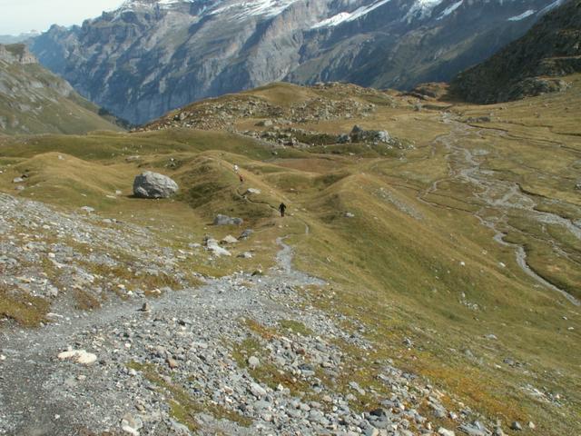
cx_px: 290
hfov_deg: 52.6
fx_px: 587
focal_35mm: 35
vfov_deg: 40.7
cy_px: 218
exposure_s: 1/125
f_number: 8
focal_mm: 5.86
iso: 50
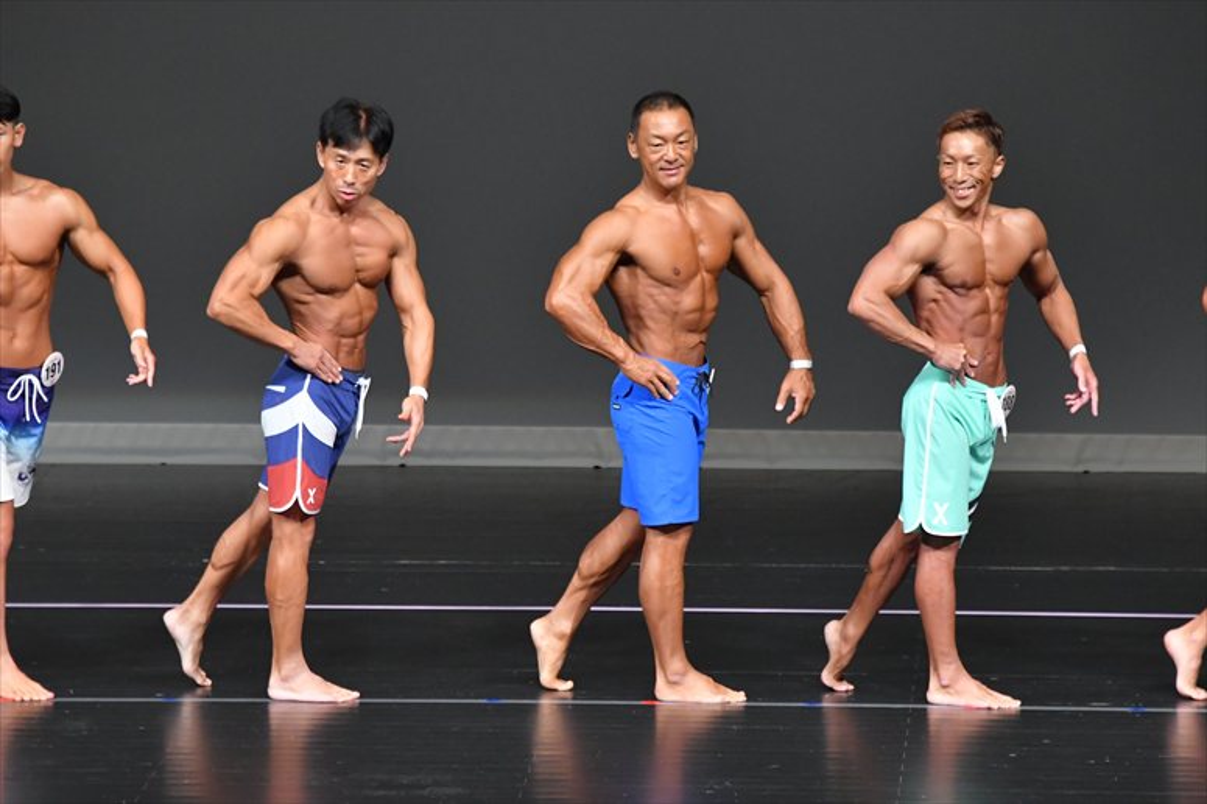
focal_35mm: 300
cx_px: 604
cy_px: 402
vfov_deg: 4.6
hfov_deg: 6.9
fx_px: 10054
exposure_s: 1/400
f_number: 5.6
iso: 4000
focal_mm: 200
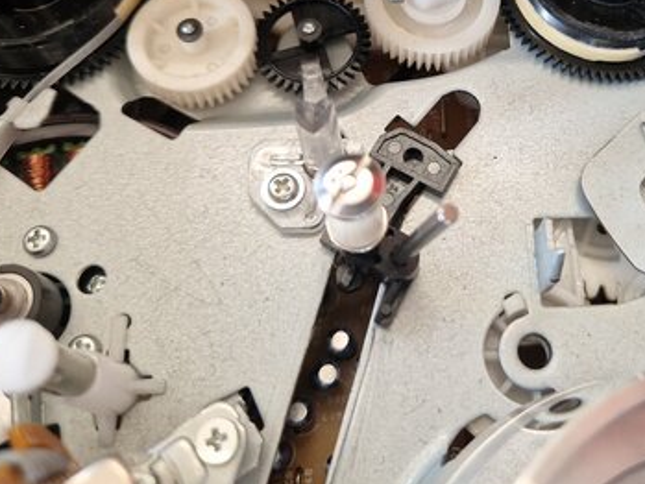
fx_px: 727
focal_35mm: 39
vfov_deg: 35.5
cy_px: 89
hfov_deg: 46.6
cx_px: 460
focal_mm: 5.4
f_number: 1.8
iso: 50
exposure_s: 1/115
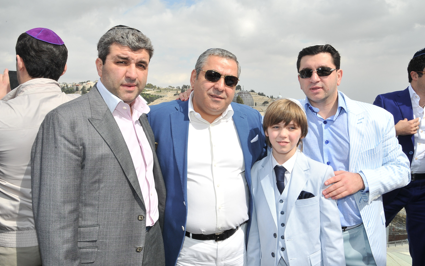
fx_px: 359
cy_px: 130
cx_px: 212
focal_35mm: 31
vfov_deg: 40.6
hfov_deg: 61.2
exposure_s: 1/250
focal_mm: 30
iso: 500
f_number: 16
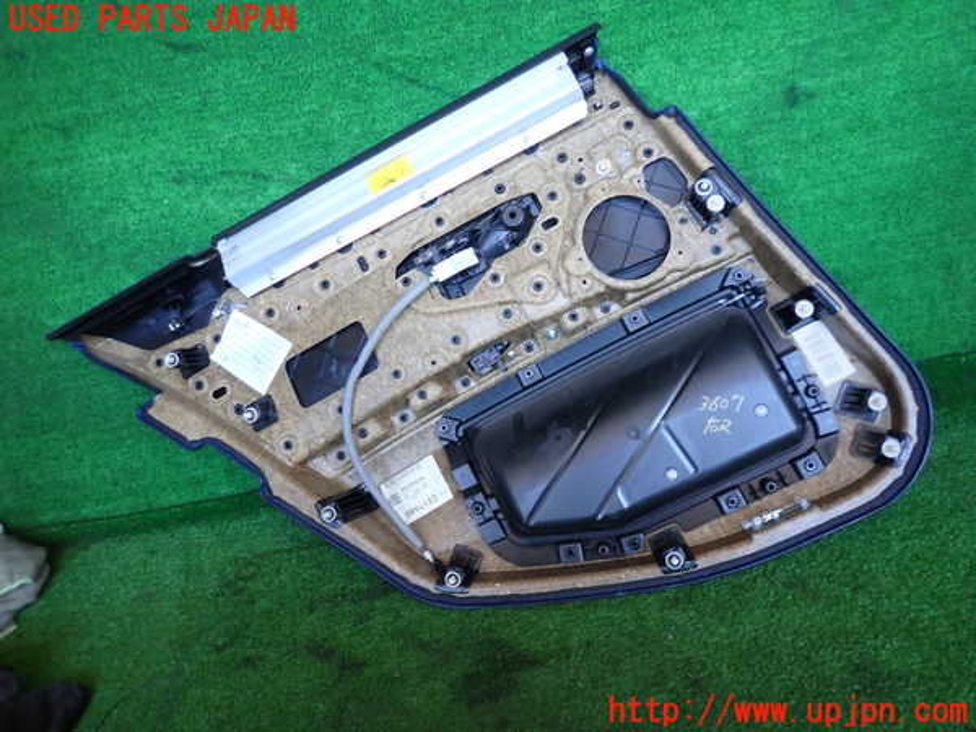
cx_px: 488
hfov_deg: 69.4
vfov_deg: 54.9
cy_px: 366
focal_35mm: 25
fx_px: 705
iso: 200
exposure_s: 1/50
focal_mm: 4.5
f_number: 2
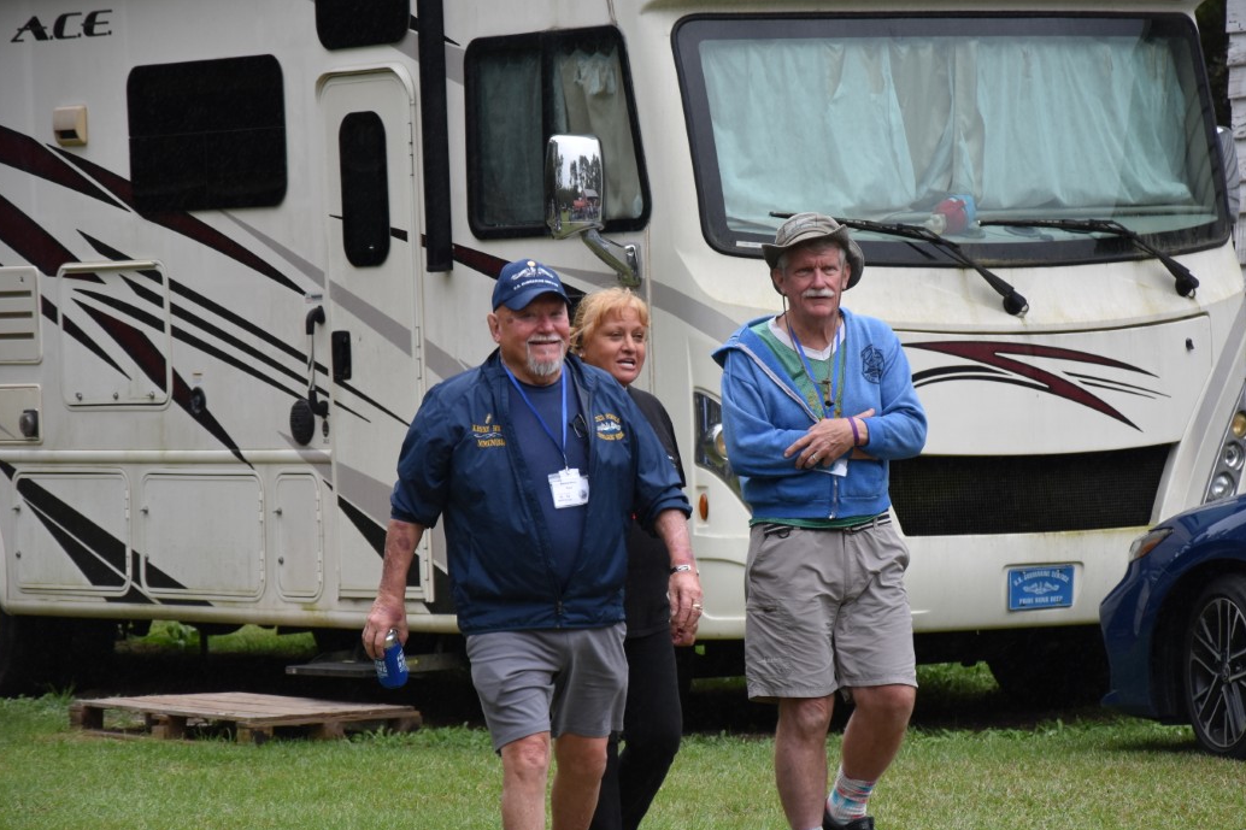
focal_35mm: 176
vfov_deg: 7.8
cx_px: 660
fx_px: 6075
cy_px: 461
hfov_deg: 11.7
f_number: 5.6
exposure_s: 1/400
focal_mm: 105
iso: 400
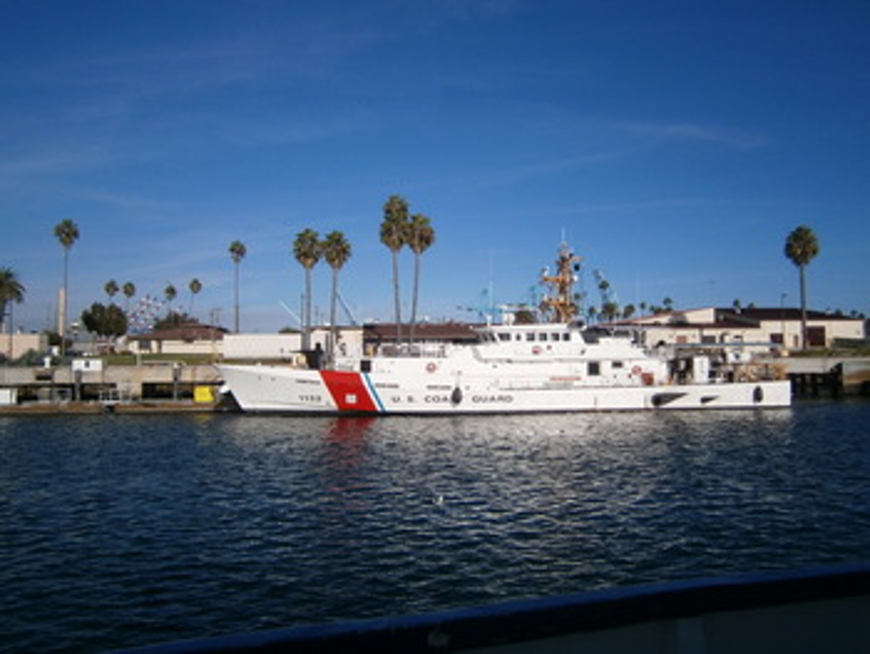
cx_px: 435
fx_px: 654
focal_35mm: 26
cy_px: 327
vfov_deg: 53.1
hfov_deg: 67.3
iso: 80
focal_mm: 4.7
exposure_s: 1/400
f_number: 8
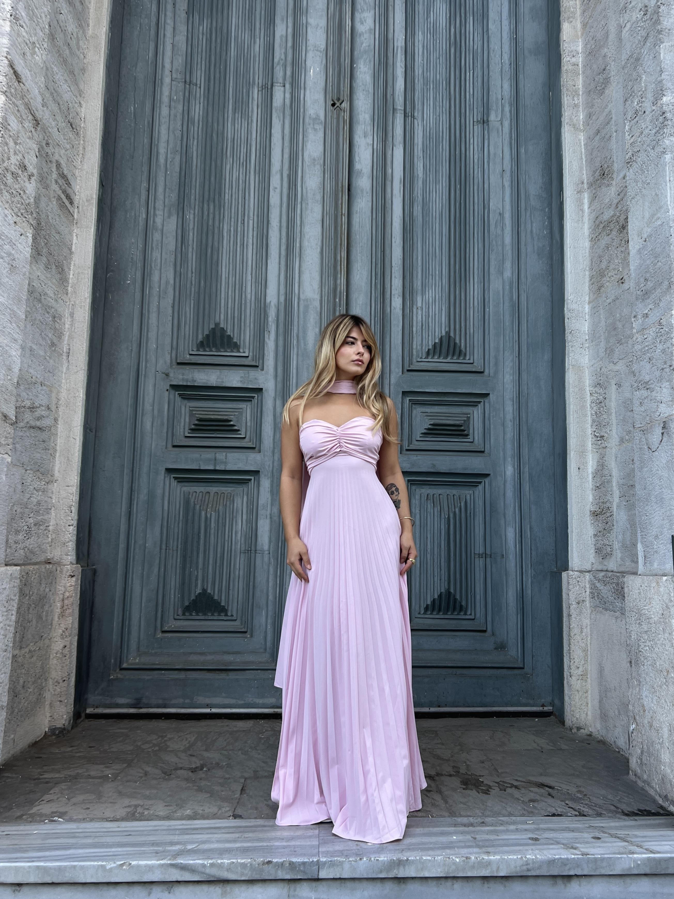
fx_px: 675
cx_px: 337
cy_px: 450
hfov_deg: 53.1
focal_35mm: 26
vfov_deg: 67.3
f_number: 1.5
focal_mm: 5.7
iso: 40
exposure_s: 1/203
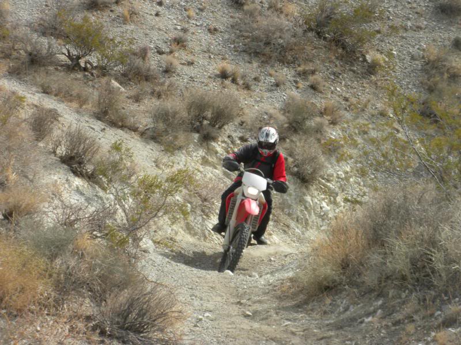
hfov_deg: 16.6
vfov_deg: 12.5
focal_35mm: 119
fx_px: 1585
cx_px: 230
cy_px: 172
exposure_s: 1/331
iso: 64
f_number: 5.1
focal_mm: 21
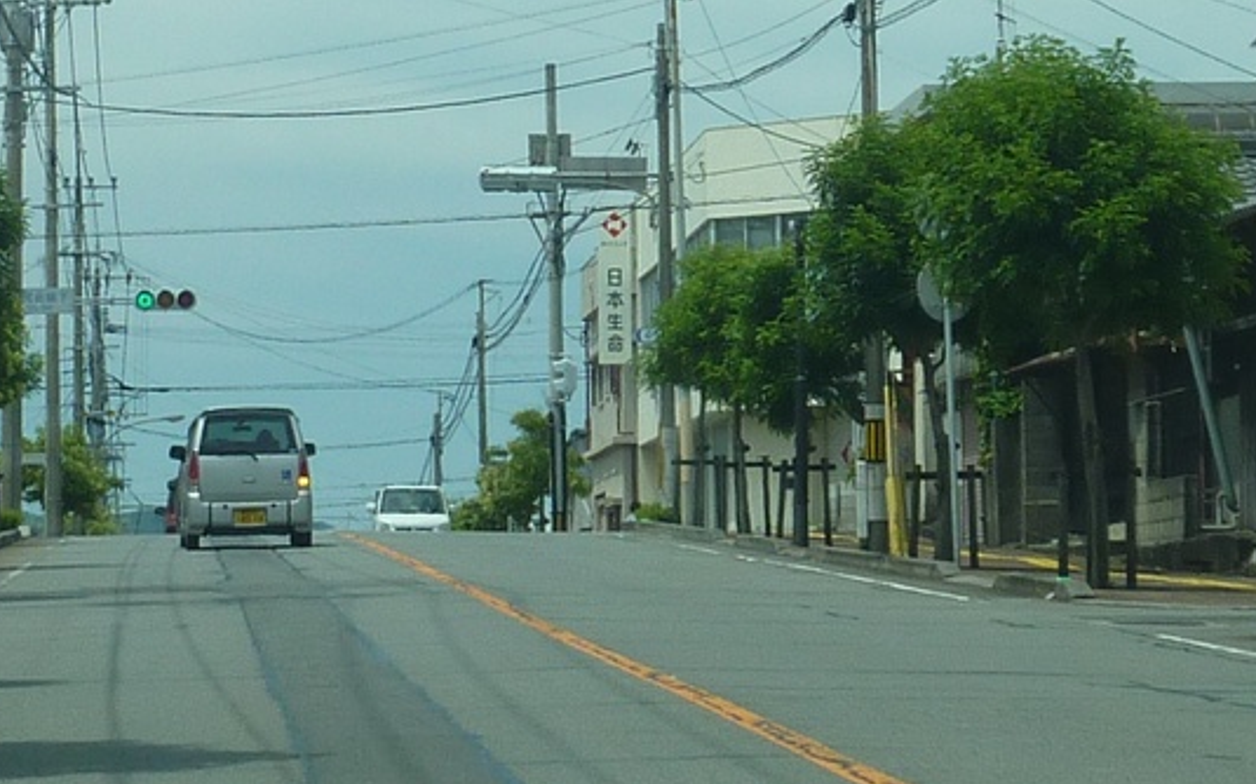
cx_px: 453
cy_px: -153
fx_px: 6947
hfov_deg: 10.3
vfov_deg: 6.4
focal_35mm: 203
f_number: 5
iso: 80
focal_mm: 9.1
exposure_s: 1/500
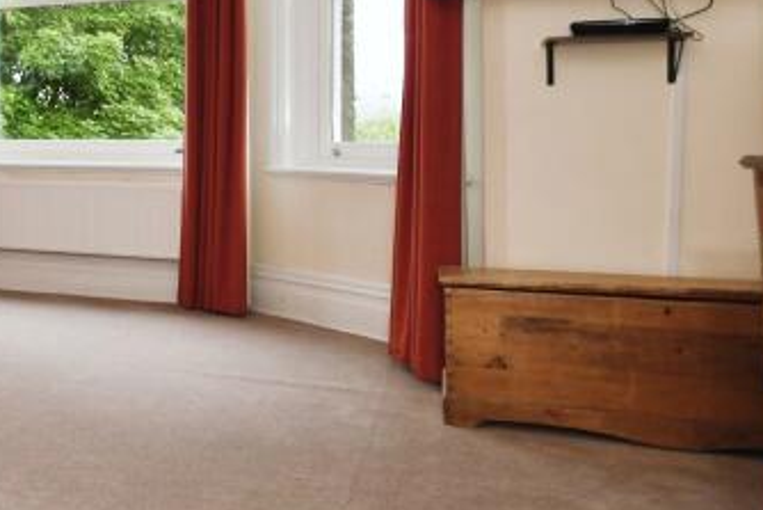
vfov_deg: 28.7
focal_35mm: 46
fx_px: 975
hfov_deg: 32.1
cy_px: 111
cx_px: -235
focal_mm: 10
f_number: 8
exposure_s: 1/60
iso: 400
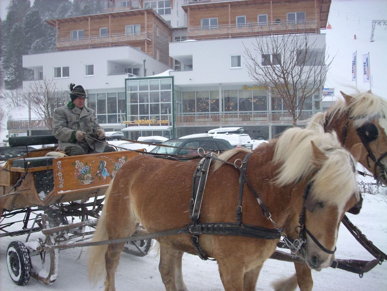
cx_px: 194
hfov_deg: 50.1
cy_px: 146
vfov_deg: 38.7
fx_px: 414
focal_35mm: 37
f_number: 5.6
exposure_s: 1/177
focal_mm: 6.2
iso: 64
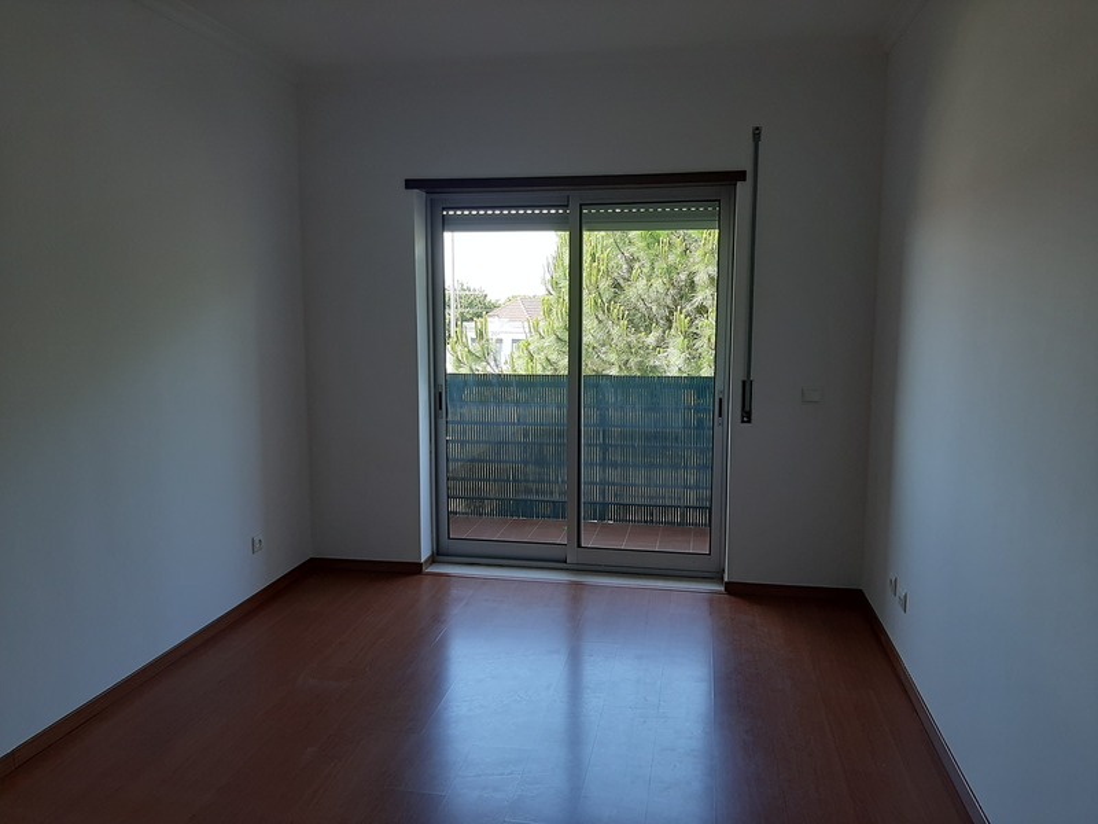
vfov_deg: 51.4
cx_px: 549
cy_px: 412
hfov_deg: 65.3
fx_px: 856
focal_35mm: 27
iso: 50
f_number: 1.7
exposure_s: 1/100
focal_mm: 3.93
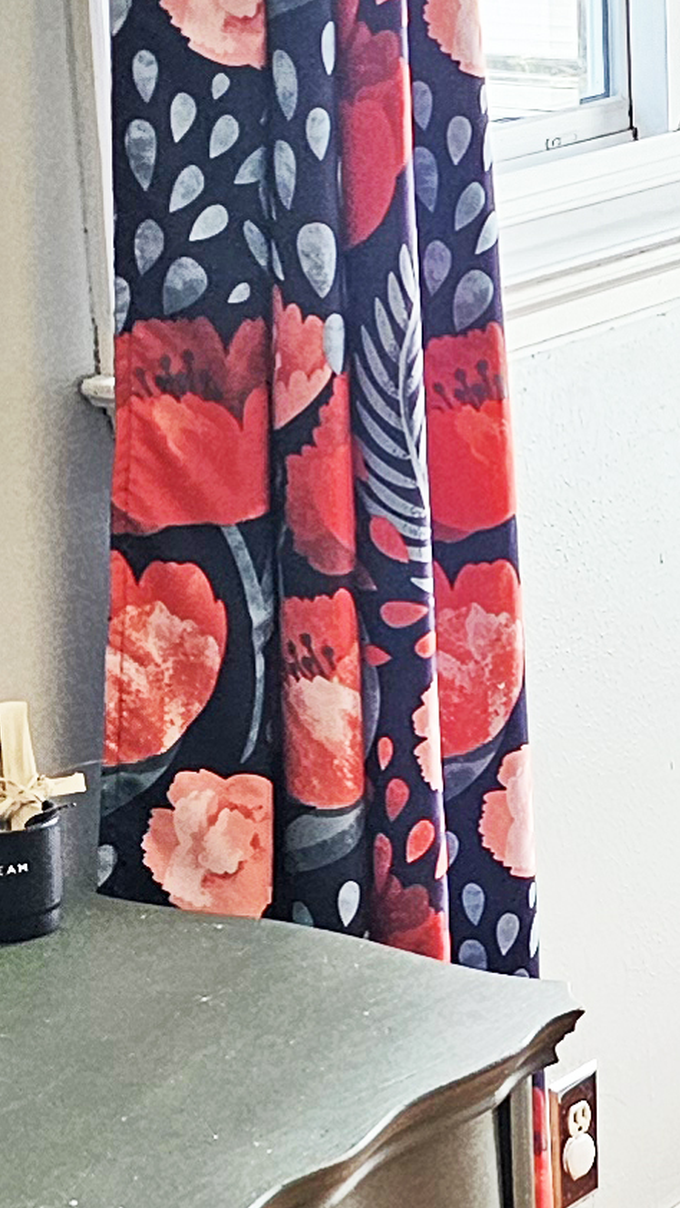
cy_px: 825
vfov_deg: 17.9
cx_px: 733
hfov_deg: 10.1
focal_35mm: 119
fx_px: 3812
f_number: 1.7
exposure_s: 1/120
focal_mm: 6.3
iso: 160
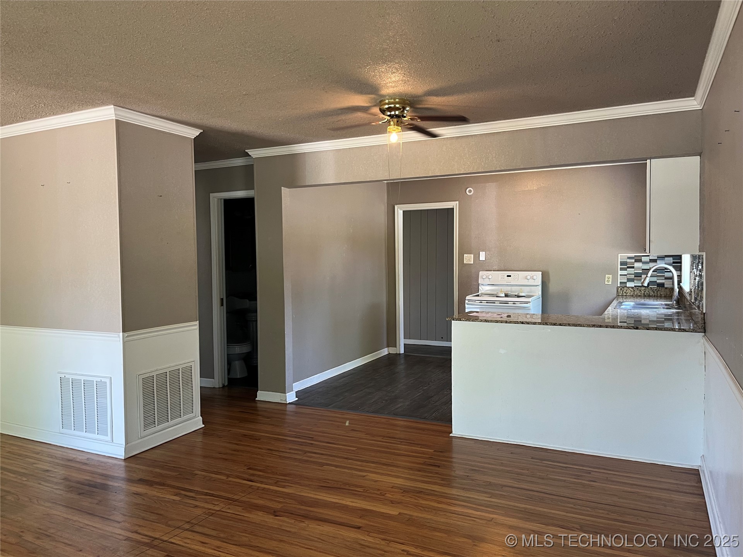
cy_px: 278
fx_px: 558
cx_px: 372
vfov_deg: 53.1
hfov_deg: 67.3
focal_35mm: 26
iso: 80
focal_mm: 5.1
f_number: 1.6
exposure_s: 1/60
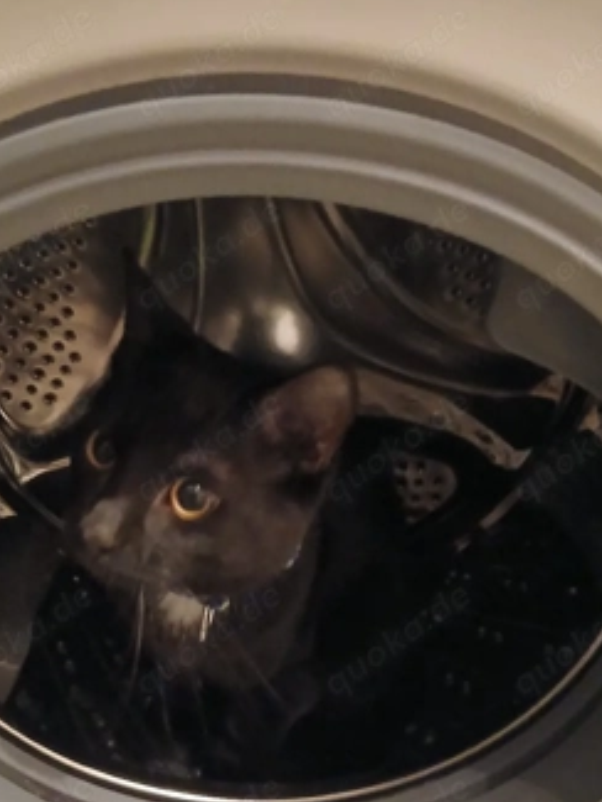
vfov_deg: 56.4
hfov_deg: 44.1
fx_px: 742
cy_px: 474
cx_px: 262
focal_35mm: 32
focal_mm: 3.98
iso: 2500
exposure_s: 1/10
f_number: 1.8
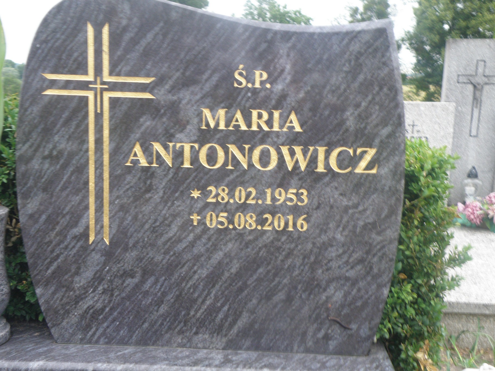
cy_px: 186
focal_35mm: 47
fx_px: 672
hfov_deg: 40.4
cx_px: 248
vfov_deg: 30.9
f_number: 3.4
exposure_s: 1/40
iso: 125
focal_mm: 8.46
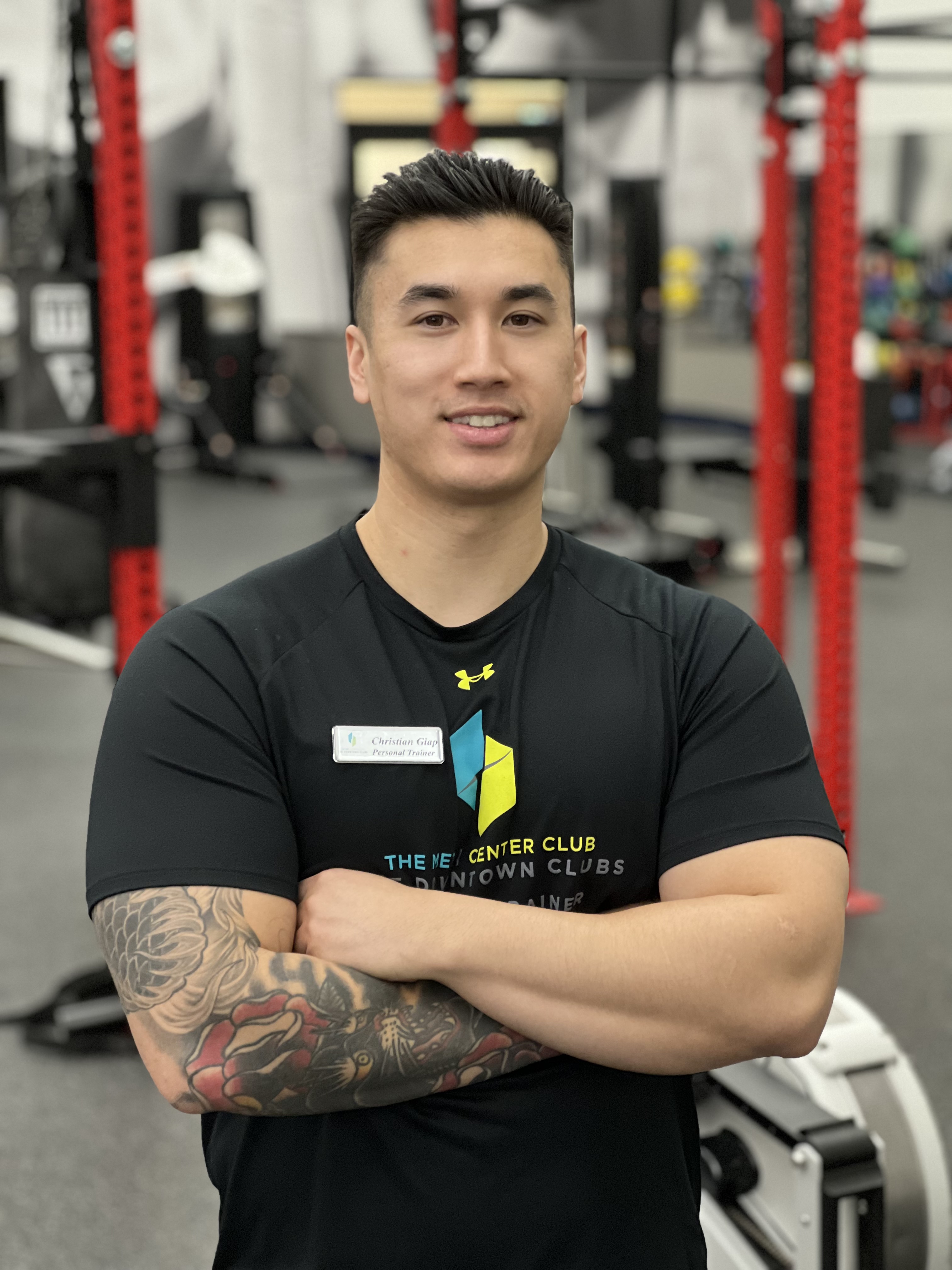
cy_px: 635
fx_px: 2824
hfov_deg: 19.1
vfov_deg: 25.3
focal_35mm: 77
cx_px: 476
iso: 400
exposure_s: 1/24
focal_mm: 9
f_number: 2.8
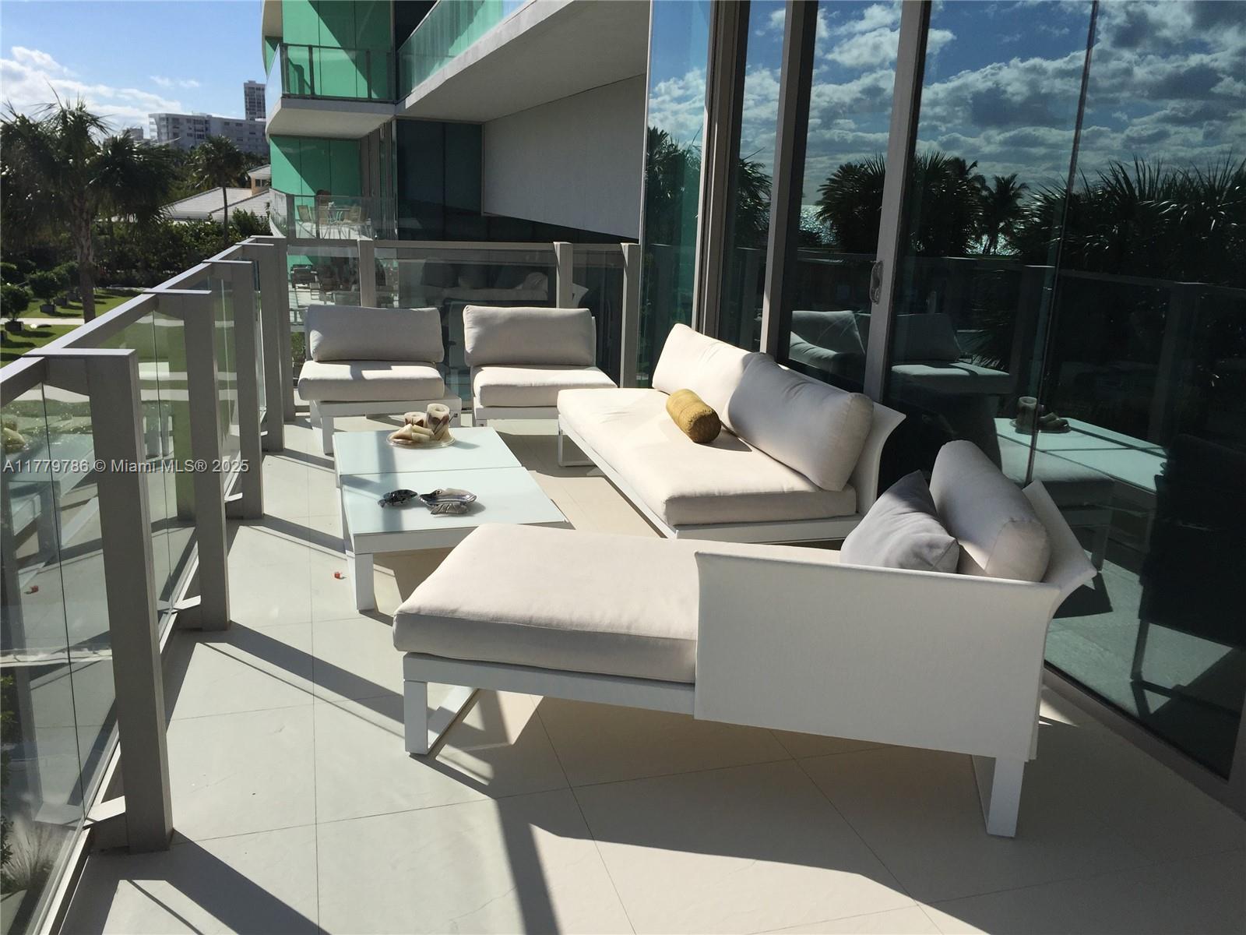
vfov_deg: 48.2
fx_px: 1044
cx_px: 623
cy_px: 468
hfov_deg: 61.7
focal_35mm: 29
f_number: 2.2
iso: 32
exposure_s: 1/4950
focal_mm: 4.15
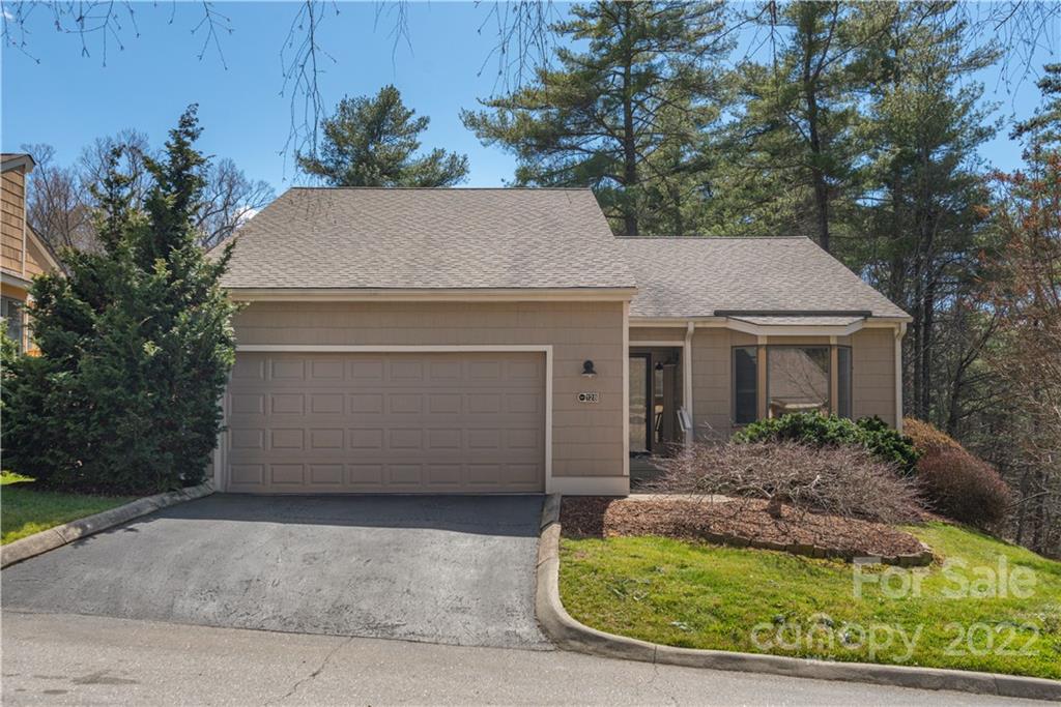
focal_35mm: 35
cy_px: 354
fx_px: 1032
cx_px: 530
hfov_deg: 54.4
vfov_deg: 37.9
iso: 400
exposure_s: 1/1600
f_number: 7.1
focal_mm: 35
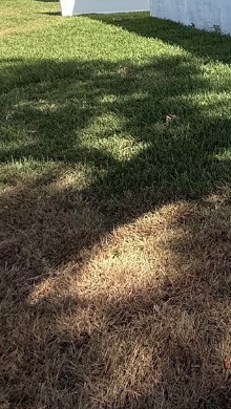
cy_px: 51
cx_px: 440
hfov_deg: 19.7
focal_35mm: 40
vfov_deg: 46.2
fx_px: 435
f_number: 2.2
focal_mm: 2.22
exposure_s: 1/864
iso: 50
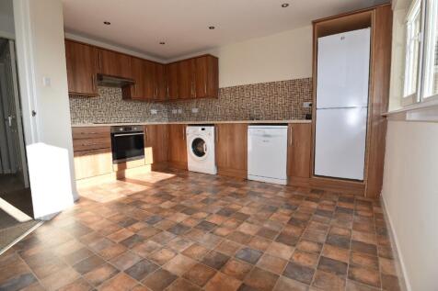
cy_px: 146
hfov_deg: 93.3
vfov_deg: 70.4
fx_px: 207
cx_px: 219
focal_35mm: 17
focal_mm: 17
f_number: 5.6
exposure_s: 1/125
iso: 180
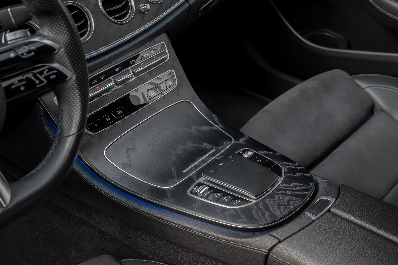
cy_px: 132
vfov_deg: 24.6
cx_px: 199
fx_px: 608
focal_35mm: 55
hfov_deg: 36.2
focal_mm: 36.5
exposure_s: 1/13
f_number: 5.6
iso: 800
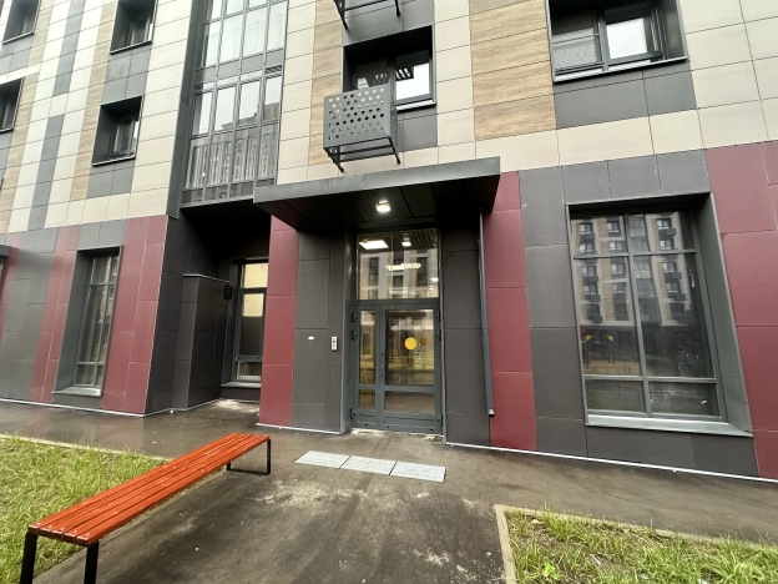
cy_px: 292
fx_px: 315
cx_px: 389
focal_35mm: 14
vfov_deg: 85.7
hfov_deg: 102.1
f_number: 2.2
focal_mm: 2.22
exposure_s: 1/100
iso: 200
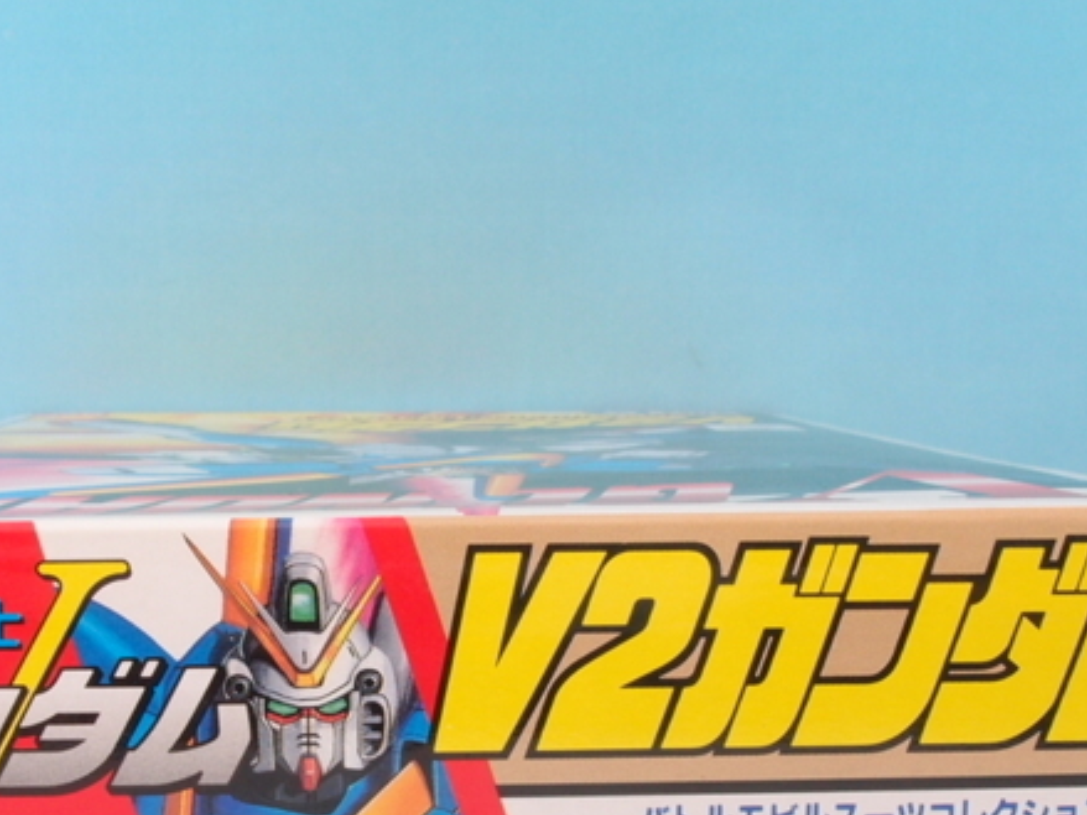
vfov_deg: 23.1
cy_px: 706
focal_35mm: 62
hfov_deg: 31.1
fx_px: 1946
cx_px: 441
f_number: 8
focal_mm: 7.41
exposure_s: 1
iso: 100
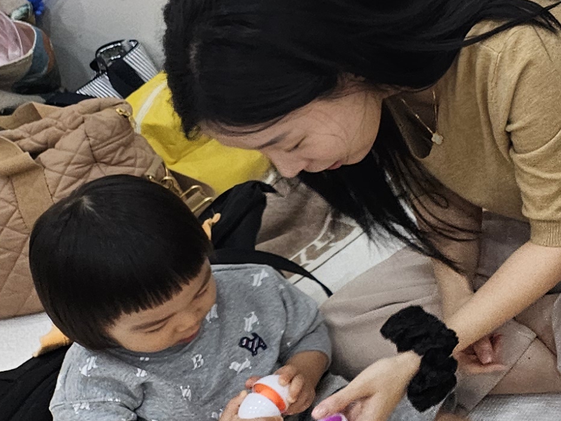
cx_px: 1120
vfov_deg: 14.7
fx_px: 1588
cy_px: -45
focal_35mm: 98
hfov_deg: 15.8
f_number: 1.8
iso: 160
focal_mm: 5.4
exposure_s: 1/120
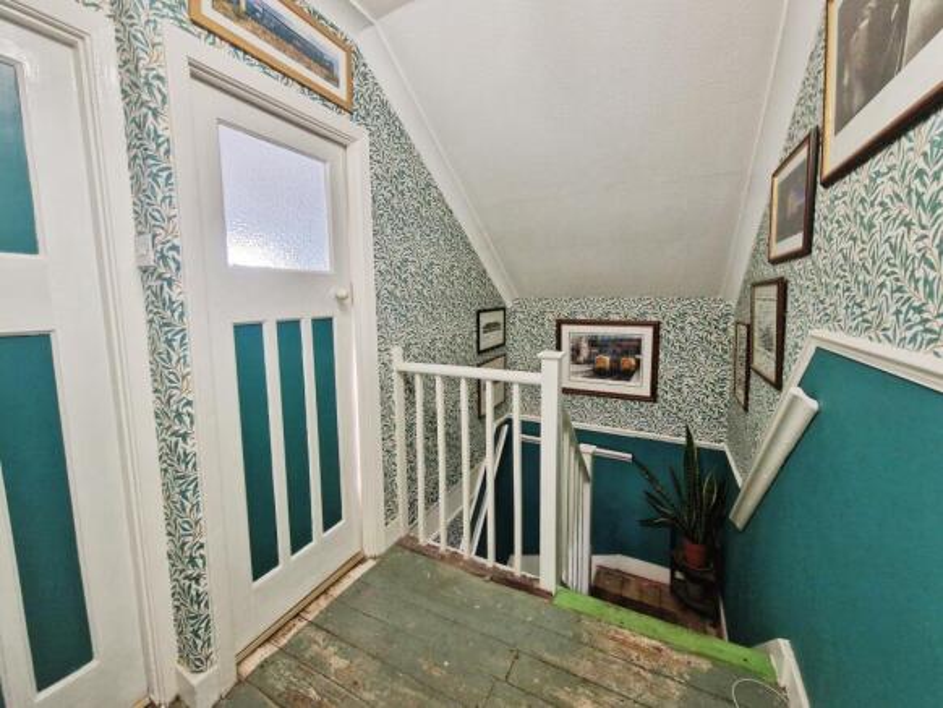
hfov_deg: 106.2
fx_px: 354
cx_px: 472
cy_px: 354
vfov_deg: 90.0
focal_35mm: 13
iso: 200
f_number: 2.2
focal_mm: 2.2
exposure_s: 1/50
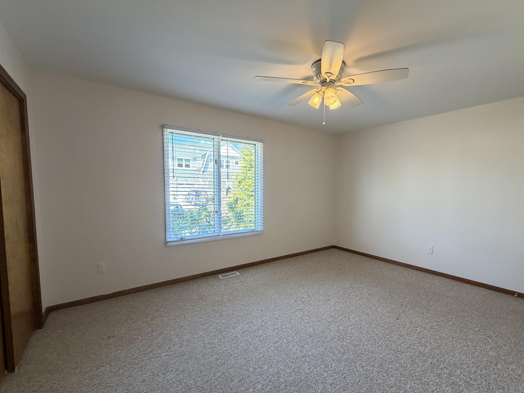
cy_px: 206
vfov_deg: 78.1
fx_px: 242
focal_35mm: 16
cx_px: 285
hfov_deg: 94.3
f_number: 2.2
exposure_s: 1/120
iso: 250
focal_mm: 2.22
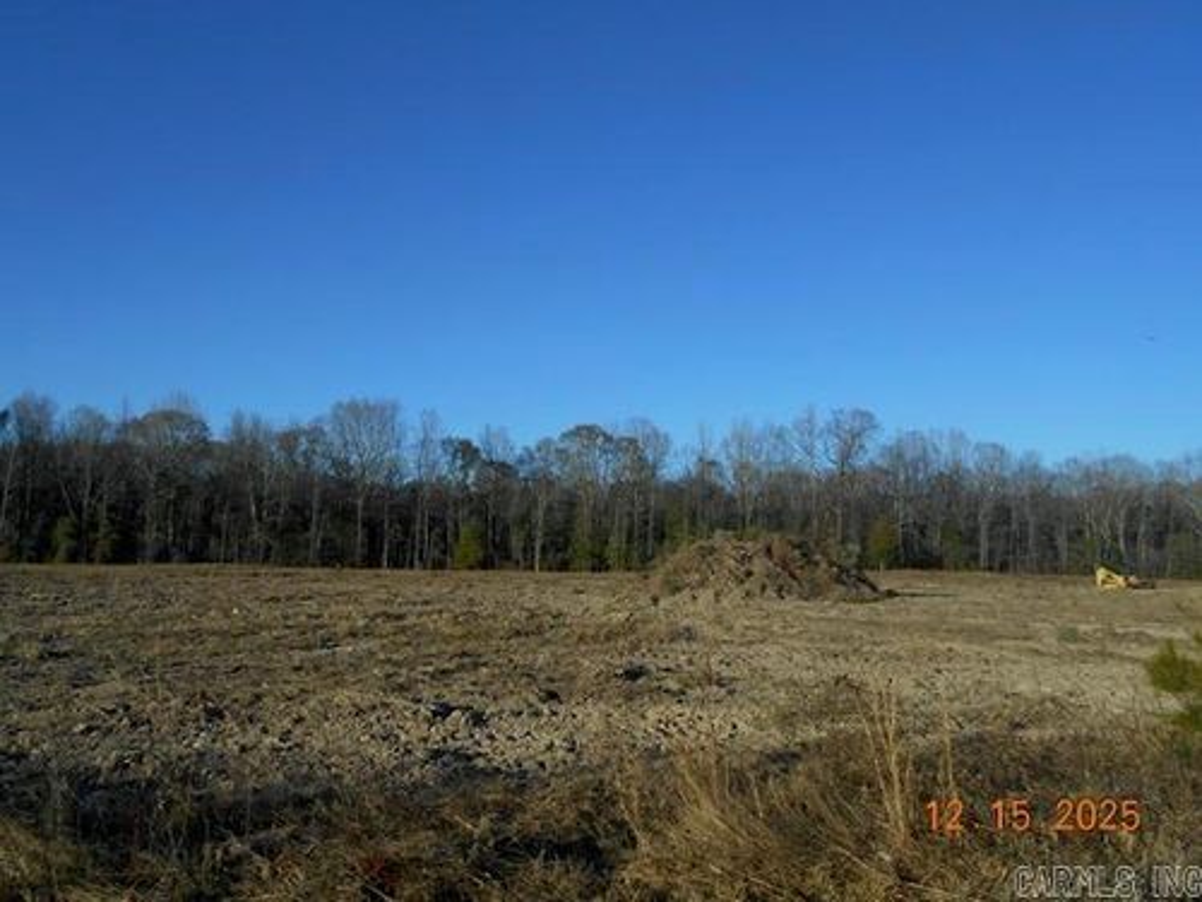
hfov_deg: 67.3
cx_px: 601
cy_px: 451
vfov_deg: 53.1
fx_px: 903
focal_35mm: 26
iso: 80
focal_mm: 4.6
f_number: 3.2
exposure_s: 1/1000
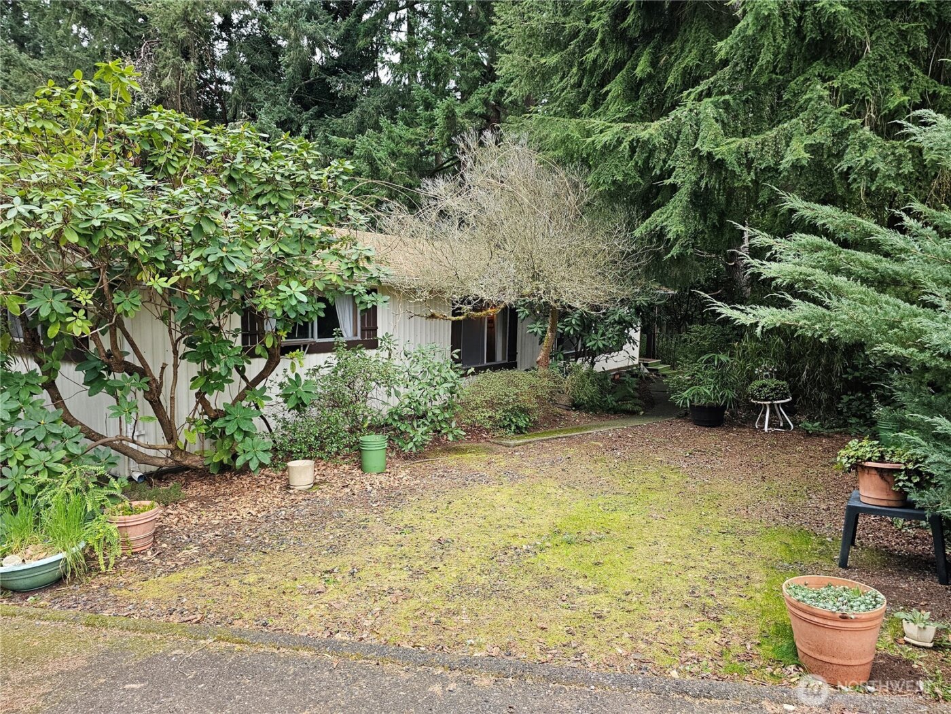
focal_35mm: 23
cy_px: 357
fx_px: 632
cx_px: 476
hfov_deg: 73.9
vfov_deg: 58.9
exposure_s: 1/180
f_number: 1.7
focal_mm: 6.3
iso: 160
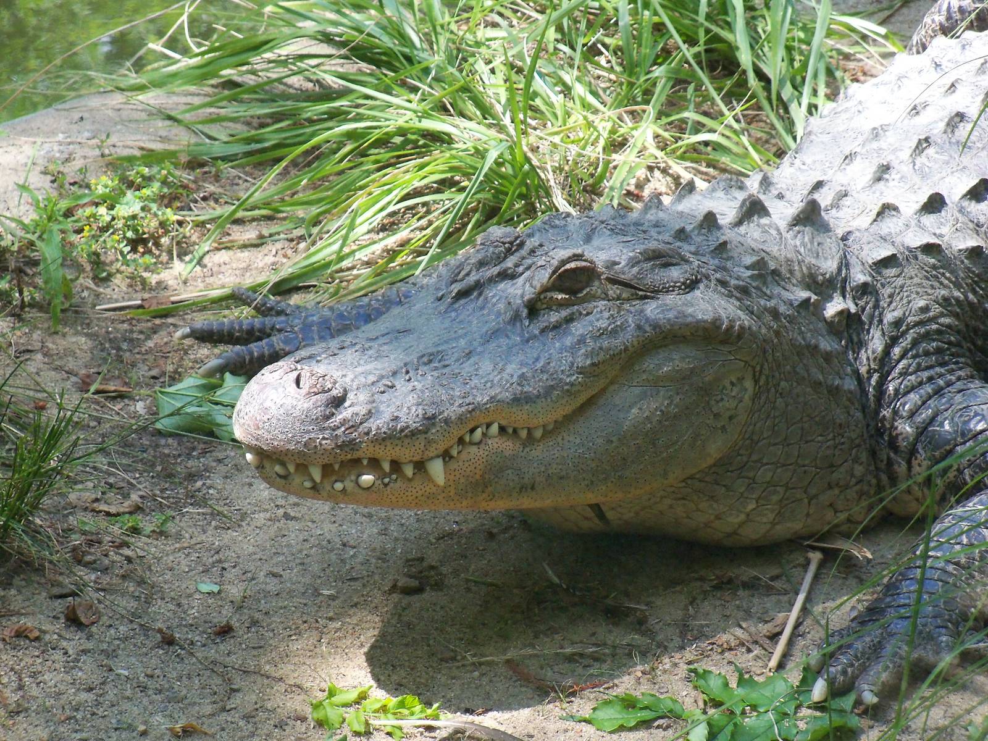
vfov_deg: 8.6
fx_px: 4938
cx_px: 494
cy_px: 370
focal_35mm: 173
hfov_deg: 11.4
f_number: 4.3
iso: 400
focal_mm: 30.5
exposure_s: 1/400
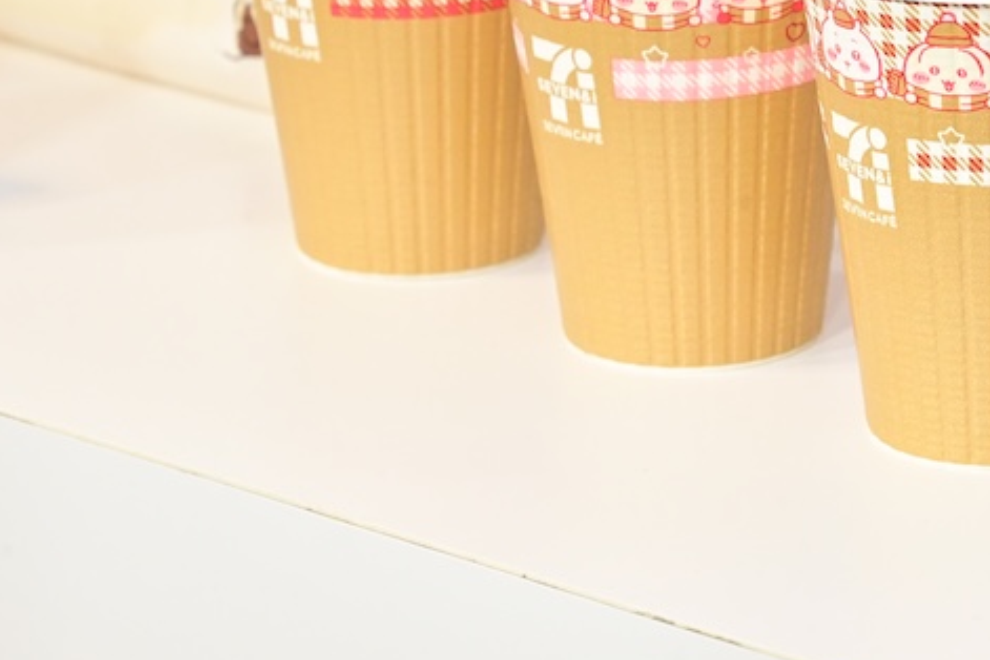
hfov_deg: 9.2
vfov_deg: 6.2
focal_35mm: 223
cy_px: 211
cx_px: 1047
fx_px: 6132
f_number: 10
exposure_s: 1/200
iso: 6400
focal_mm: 105
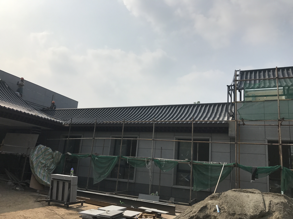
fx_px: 237
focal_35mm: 28
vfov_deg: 49.7
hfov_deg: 63.4
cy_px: 110
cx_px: 146
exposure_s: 1/6849
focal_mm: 3.99
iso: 25
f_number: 1.8
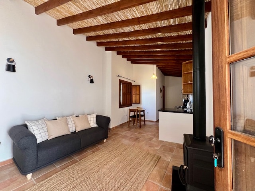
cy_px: 96
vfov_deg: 89.9
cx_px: 128
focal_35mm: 13
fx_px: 96
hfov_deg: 106.2
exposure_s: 1/89
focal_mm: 1.57
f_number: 1.8
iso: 250
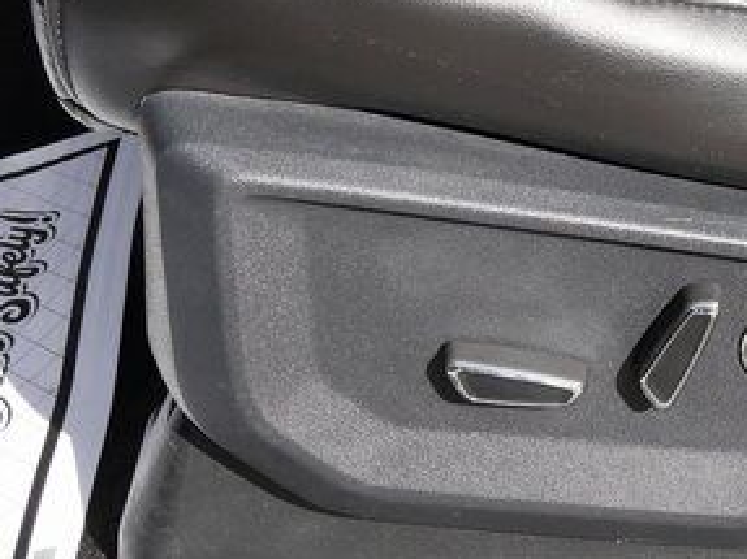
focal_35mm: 100
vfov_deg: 14.6
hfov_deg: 19.4
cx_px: 625
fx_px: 2157
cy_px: 68
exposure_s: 1/250
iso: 200
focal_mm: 14
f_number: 6.3
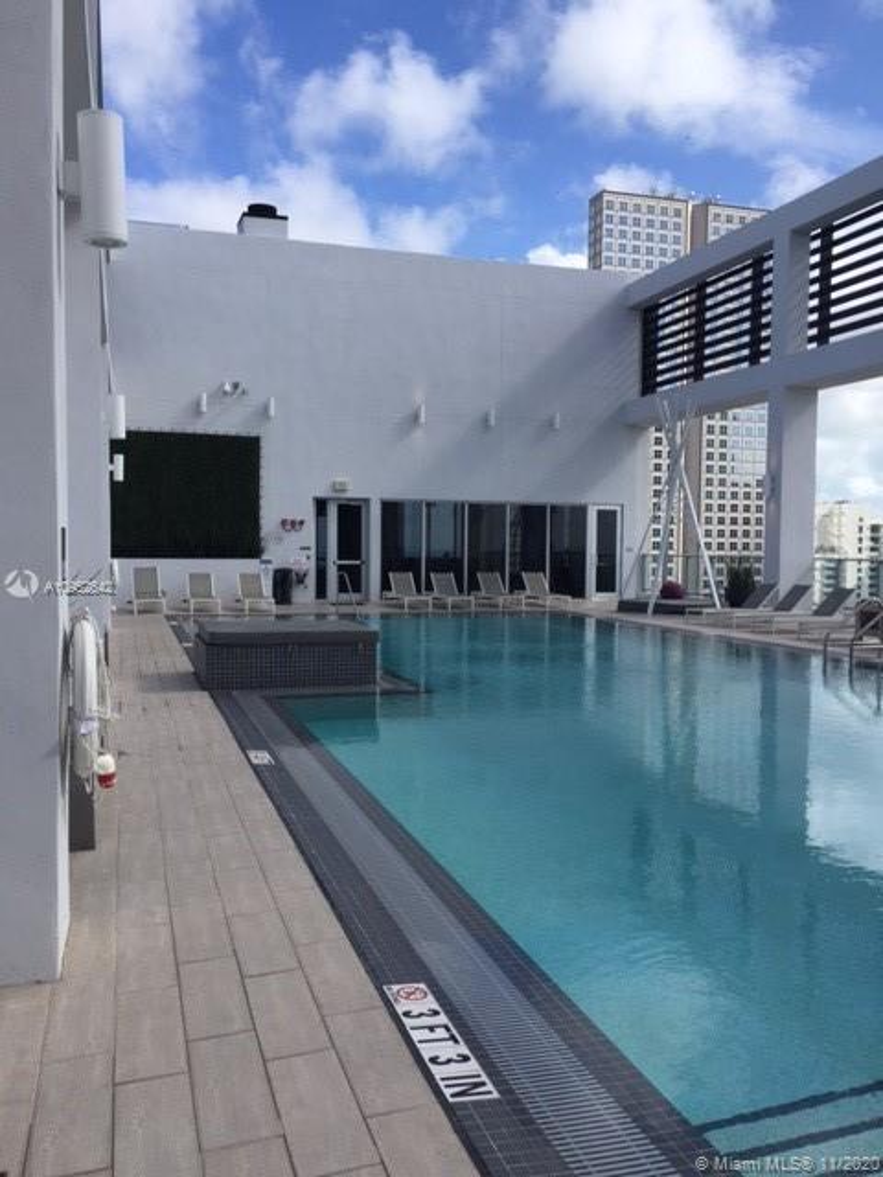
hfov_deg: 48.2
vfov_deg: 61.7
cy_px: 588
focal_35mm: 29
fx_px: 986
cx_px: 442
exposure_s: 1/2475
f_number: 2.2
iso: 32
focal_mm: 4.15
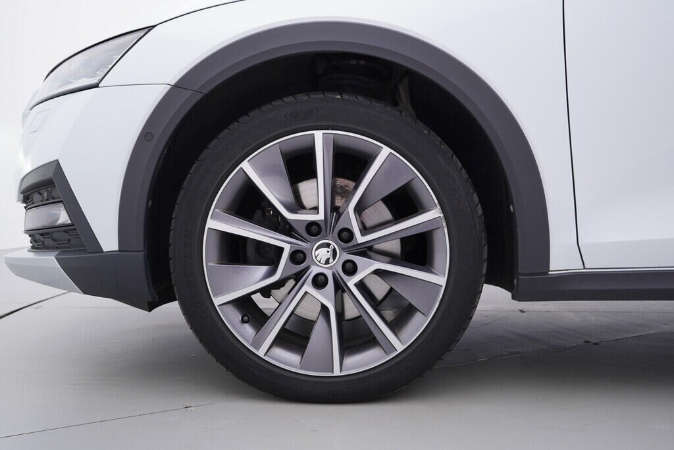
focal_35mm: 36
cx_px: 337
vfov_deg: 36.9
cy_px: 225
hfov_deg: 53.1
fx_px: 674
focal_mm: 24
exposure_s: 1/60
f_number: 3.5
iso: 125
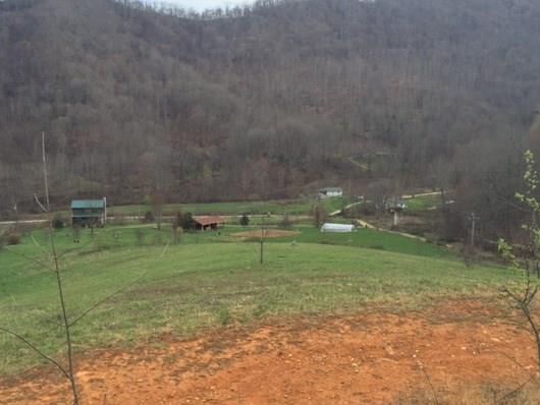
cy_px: 195
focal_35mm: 35
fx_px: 546
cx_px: 285
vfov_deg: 40.7
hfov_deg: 52.6
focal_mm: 4.15
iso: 40
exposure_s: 1/120
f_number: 2.2
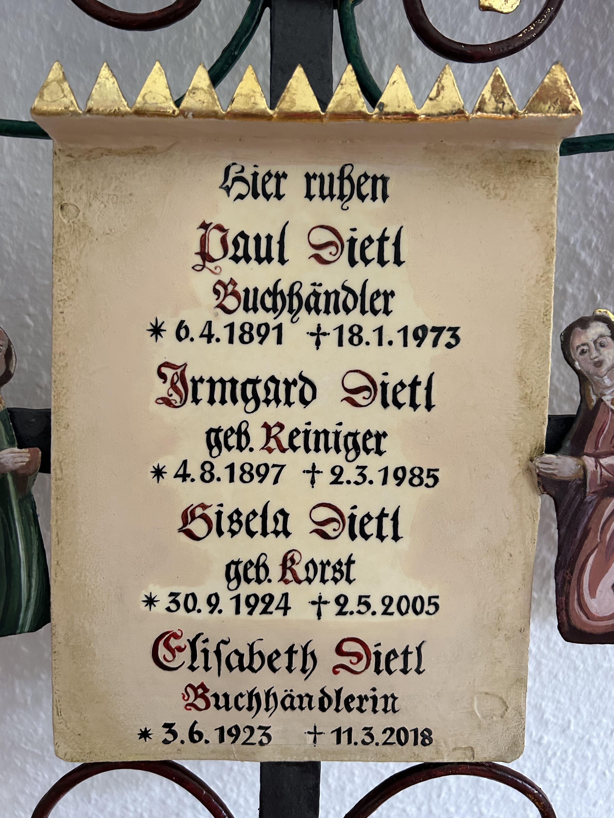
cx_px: 307
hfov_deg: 53.1
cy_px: 409
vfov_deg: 67.3
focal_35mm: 26
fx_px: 615
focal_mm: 5.7
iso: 200
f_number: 1.5
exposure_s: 1/60
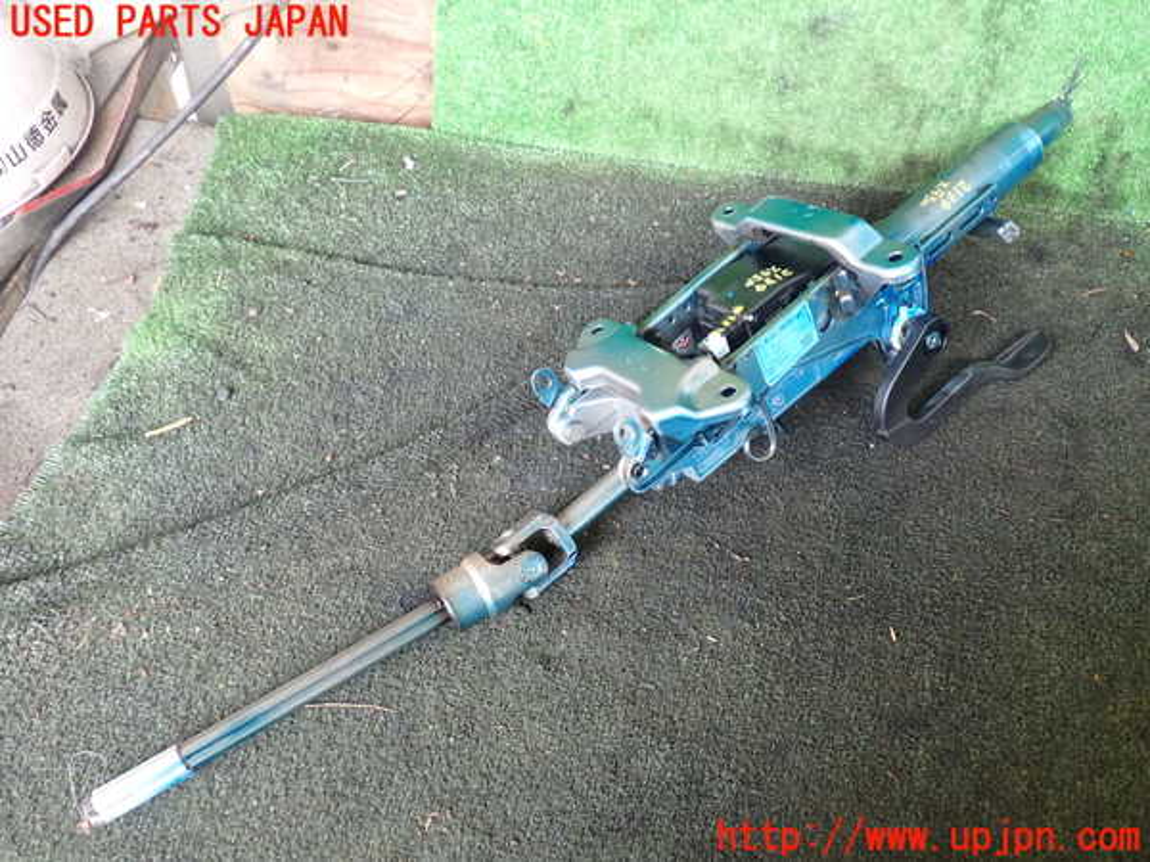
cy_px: 431
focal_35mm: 30
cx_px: 575
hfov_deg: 60.0
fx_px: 997
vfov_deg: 46.8
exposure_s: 1/40
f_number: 2.3
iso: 200
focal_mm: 5.4
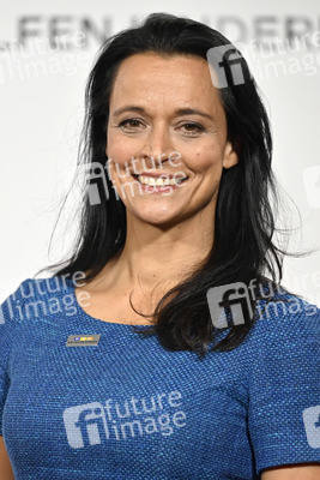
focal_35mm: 160
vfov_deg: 12.8
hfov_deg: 8.6
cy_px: 240
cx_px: 160
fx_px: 2131
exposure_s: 1/200
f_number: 2.8
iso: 500
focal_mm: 160
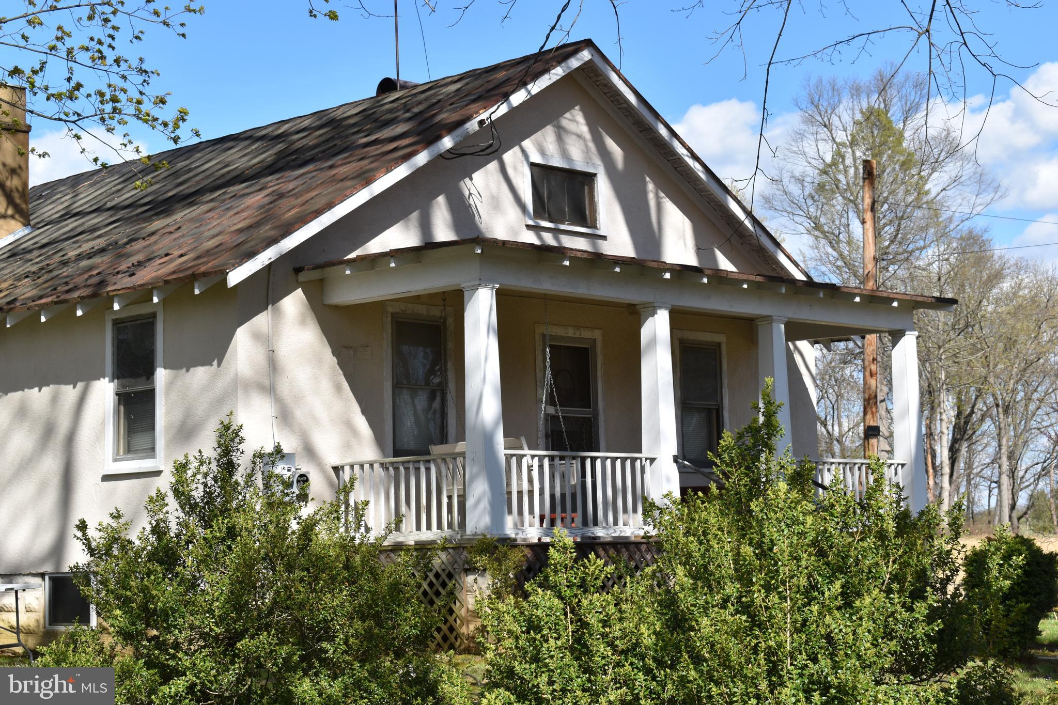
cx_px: 529
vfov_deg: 20.2
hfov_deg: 29.9
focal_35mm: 68
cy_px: 352
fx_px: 1983
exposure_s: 1/400
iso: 200
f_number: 10
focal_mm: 45
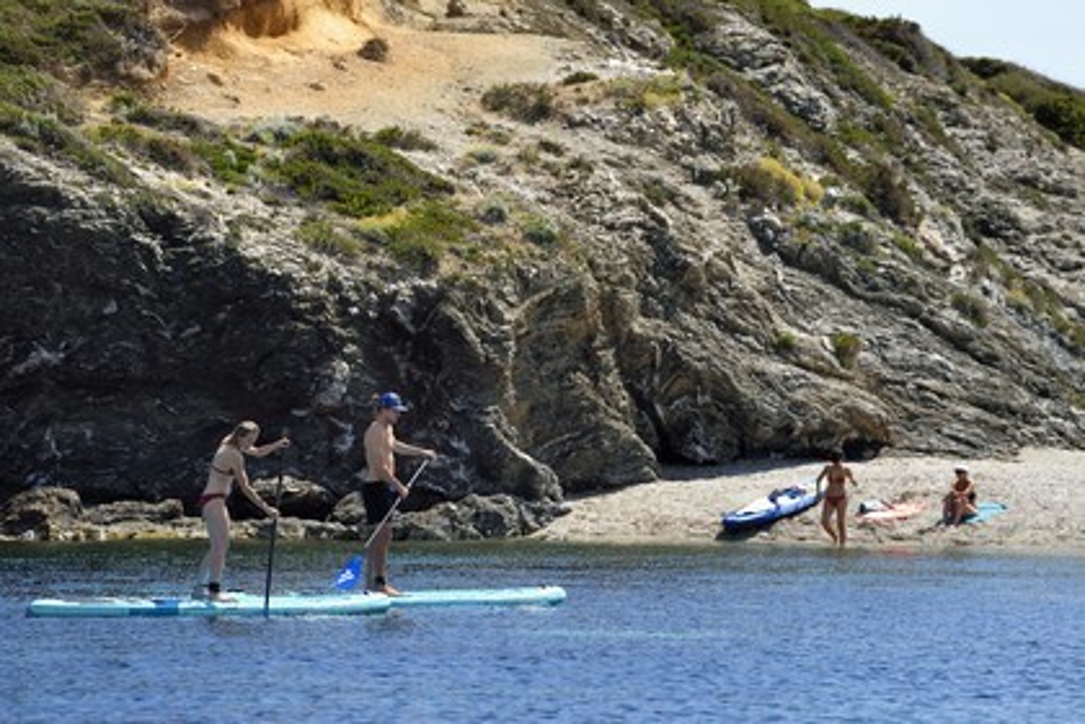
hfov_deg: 10.3
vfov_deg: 6.9
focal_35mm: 200
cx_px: 542
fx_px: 6027
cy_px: 362
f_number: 6.3
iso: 200
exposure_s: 1/500
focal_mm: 200
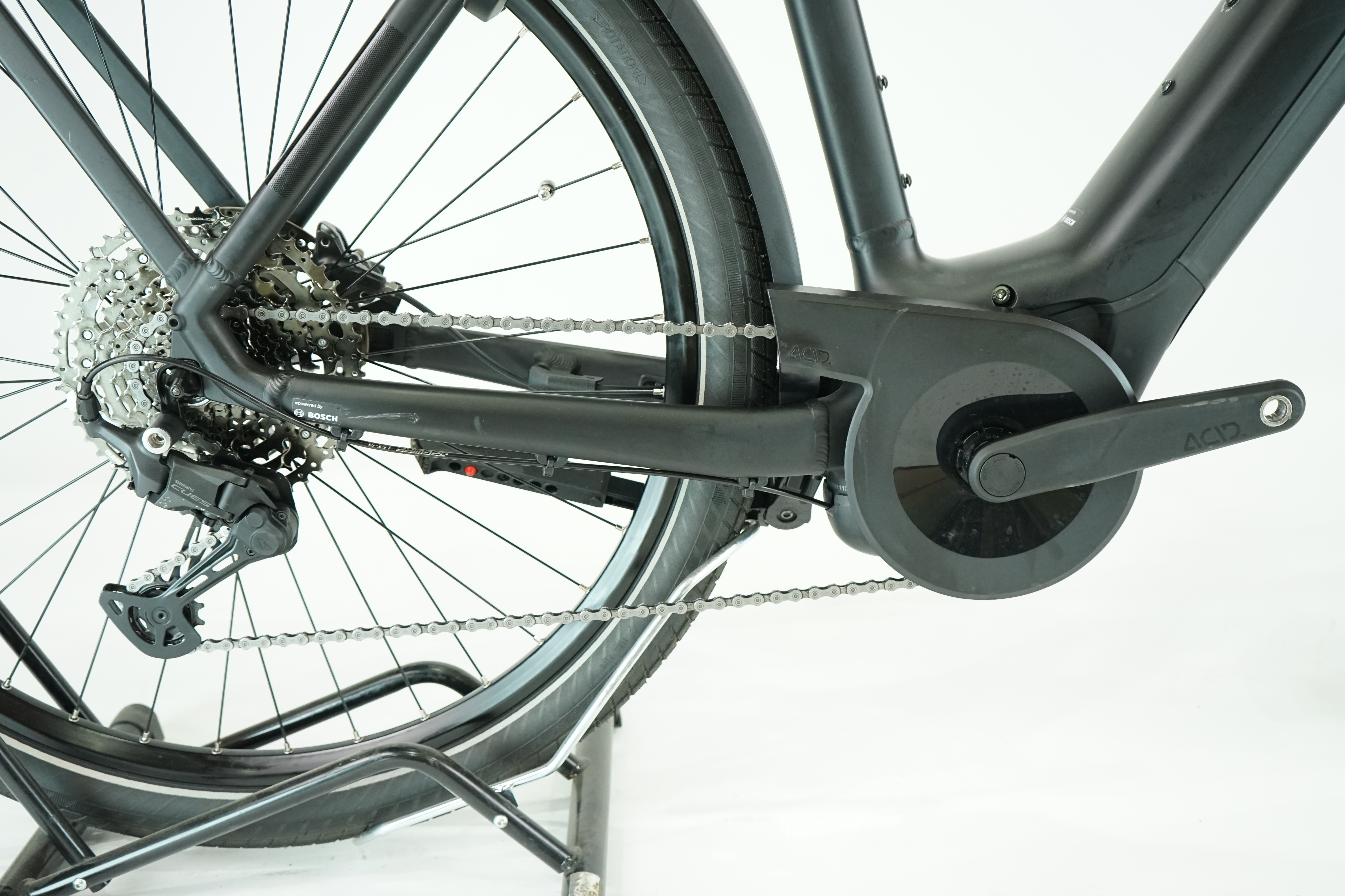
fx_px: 1420
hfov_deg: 50.7
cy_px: 448
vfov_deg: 35.1
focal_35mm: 38
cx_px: 672
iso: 2500
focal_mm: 38
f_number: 5
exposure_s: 1/200
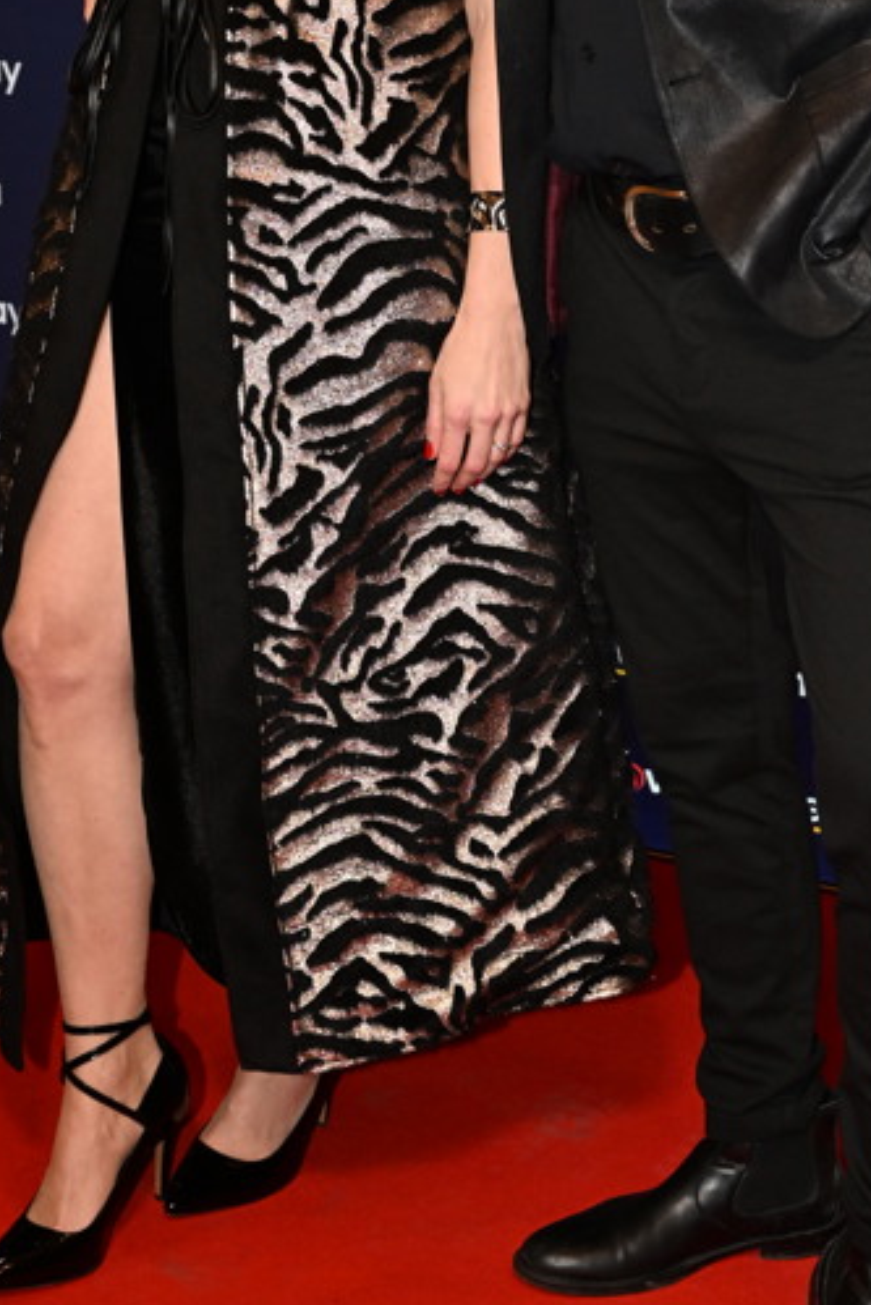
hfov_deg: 16.0
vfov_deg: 23.6
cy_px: 273
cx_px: 641
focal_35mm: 85
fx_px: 3082
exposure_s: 1/250
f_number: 5.6
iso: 1250
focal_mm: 41
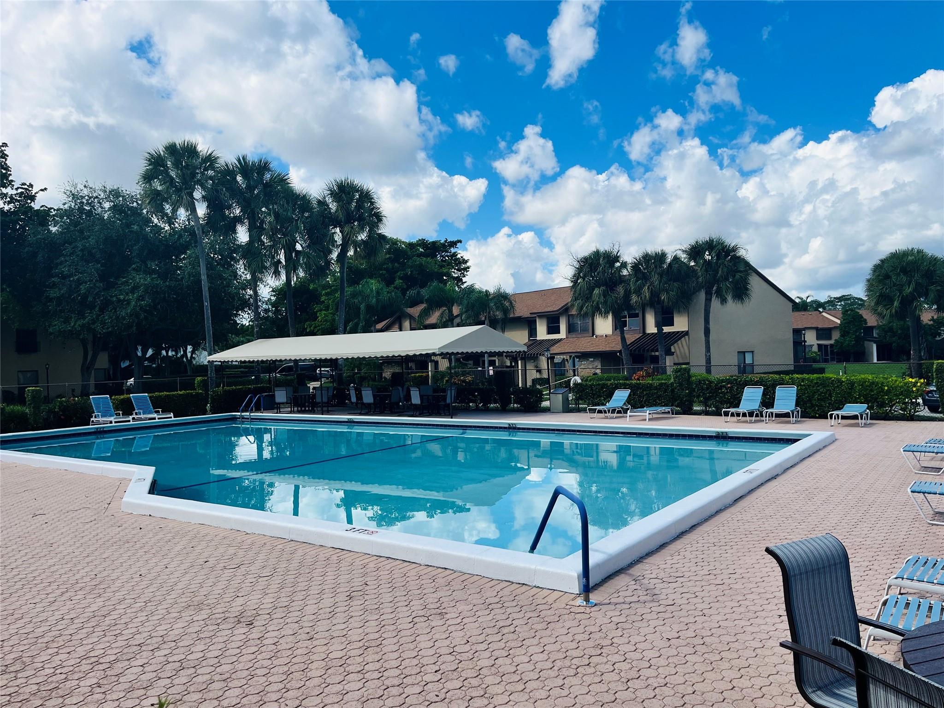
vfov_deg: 53.1
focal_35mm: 26
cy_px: 354
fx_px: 709
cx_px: 472
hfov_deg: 67.3
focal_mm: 5.1
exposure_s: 1/4149
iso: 50
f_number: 1.6
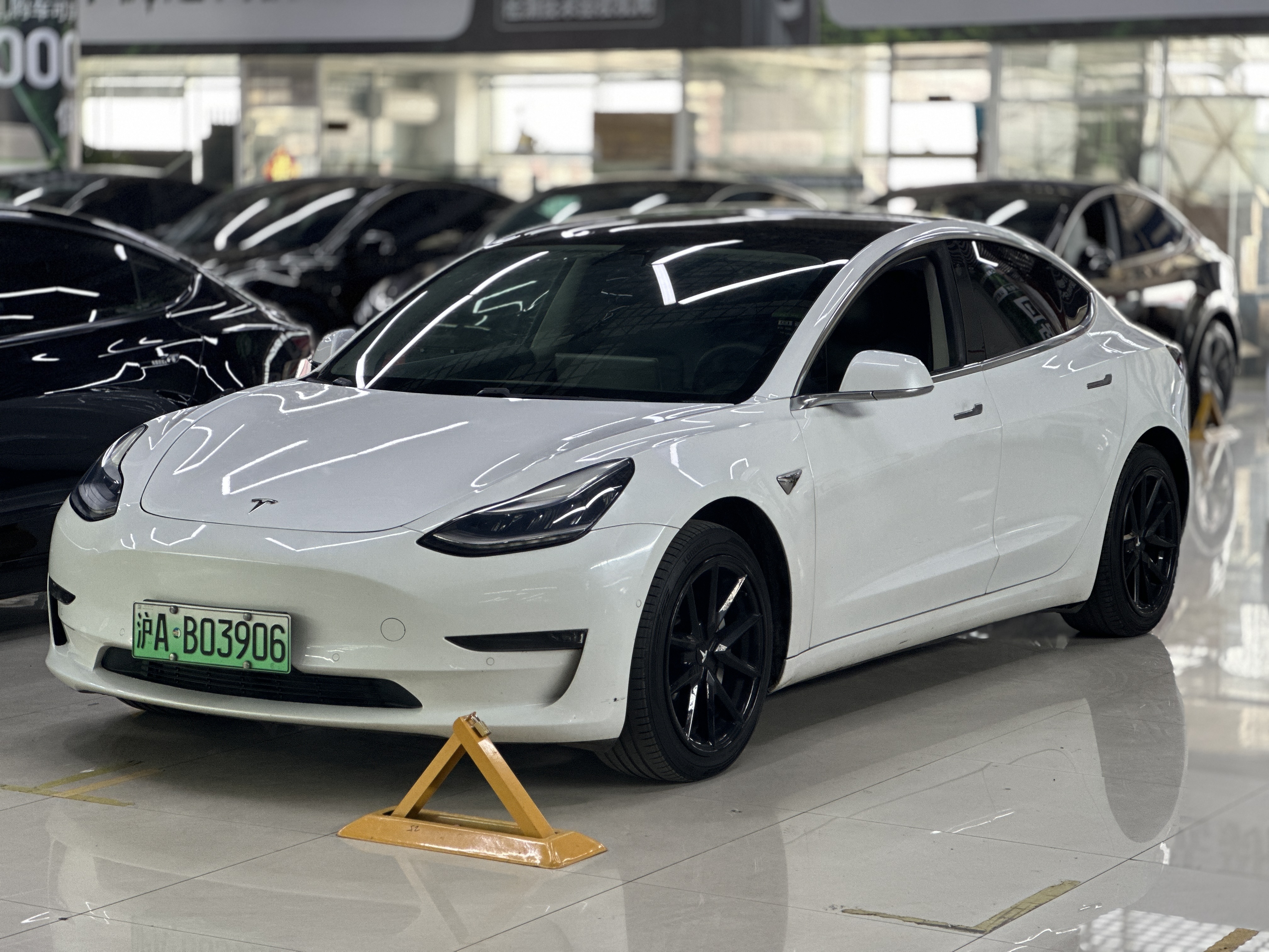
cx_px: 634
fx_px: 2823
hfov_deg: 25.3
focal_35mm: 77
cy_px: 476
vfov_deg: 19.1
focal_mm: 9
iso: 125
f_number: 2.8
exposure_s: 1/100
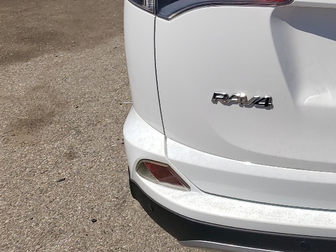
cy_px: 7
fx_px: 670
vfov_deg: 20.7
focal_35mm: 69
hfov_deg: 25.1
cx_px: 413
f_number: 1.5
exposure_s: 1/10000
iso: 50
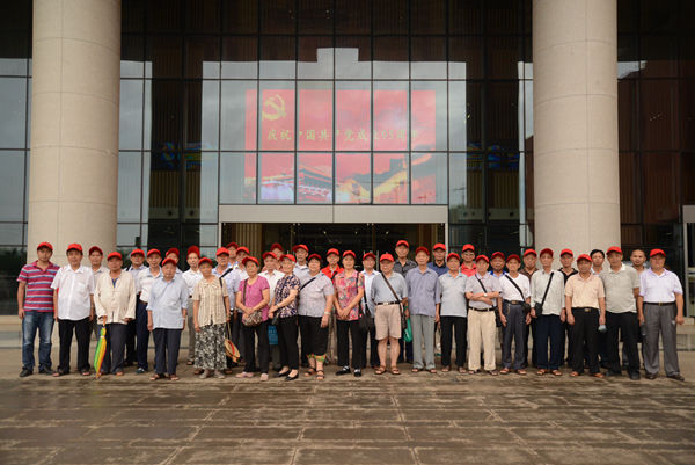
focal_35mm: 32
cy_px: 232
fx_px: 618
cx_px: 348
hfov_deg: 58.7
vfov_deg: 41.2
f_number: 4
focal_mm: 32
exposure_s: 1/3200
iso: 1600
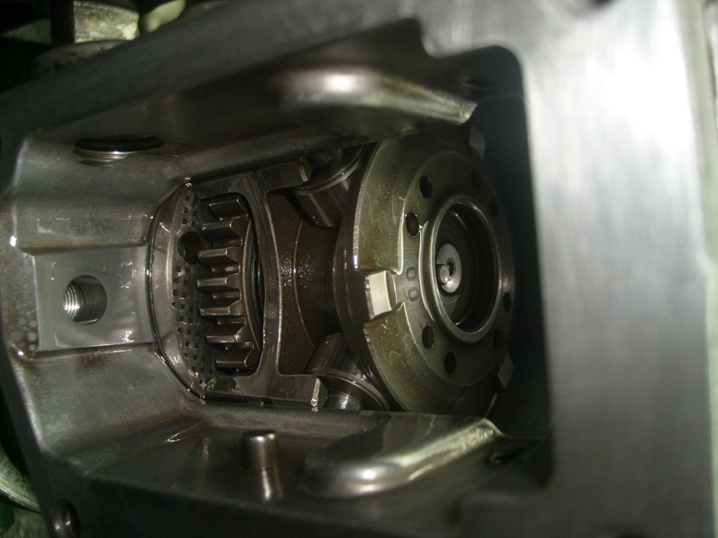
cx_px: 365
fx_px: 746
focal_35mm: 36
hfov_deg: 51.4
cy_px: 263
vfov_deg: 39.6
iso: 100
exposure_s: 1/45
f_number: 2.8
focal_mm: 5.8
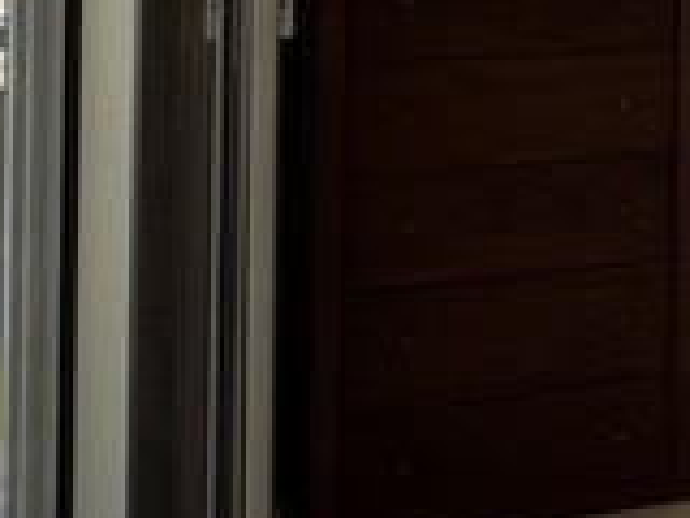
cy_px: -138
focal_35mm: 88
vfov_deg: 16.0
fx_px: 1754
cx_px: 1622
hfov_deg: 14.8
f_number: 2.2
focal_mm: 2.22
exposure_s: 1/99
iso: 40
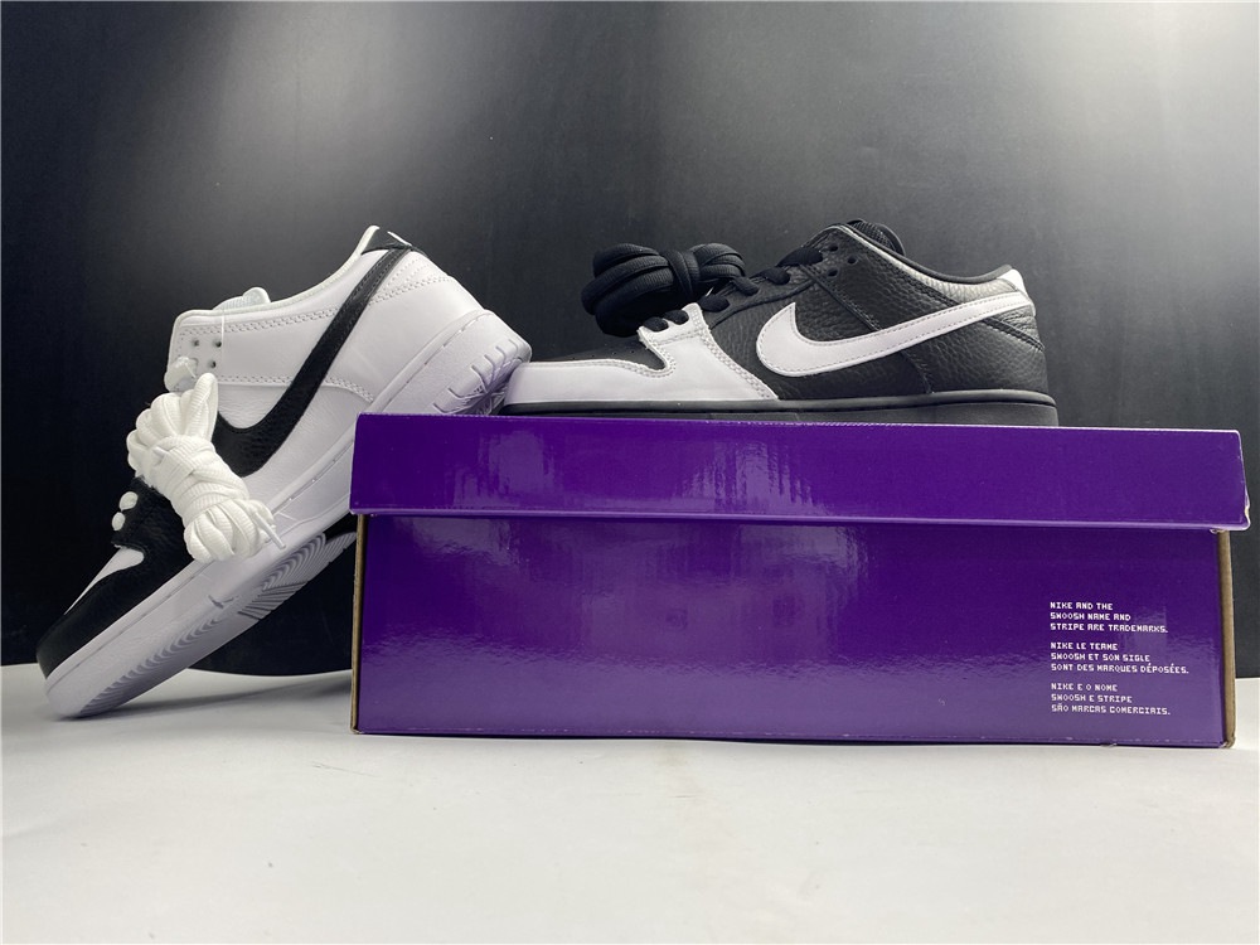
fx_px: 946
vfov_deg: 53.1
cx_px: 630
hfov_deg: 67.3
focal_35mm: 26
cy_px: 472
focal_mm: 4.25
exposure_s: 1/100
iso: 100
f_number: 1.8
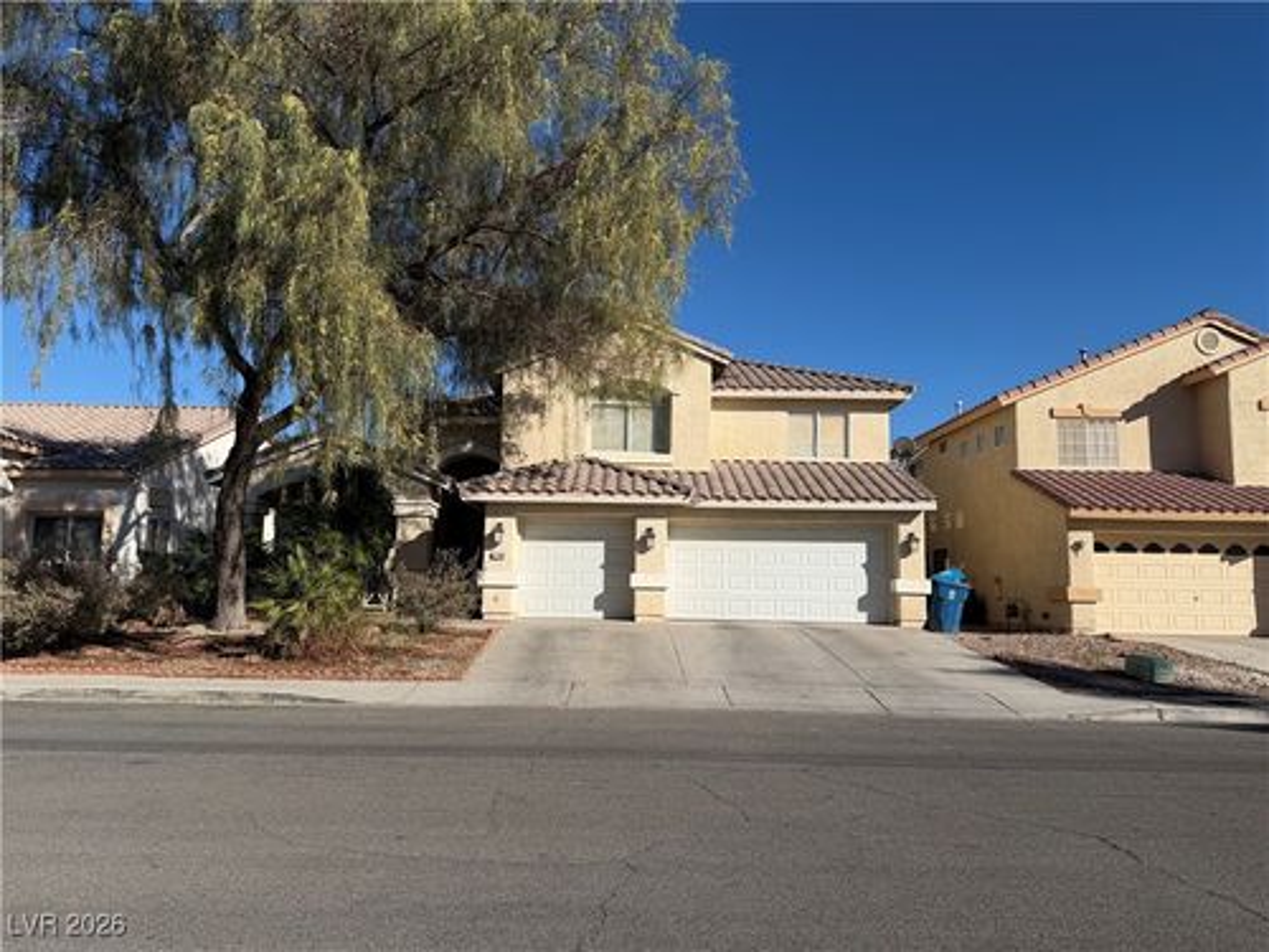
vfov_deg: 56.8
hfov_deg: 71.6
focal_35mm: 24
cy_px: 476
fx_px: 880
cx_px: 634
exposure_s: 1/7353
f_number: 1.78
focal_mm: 6.76
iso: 80
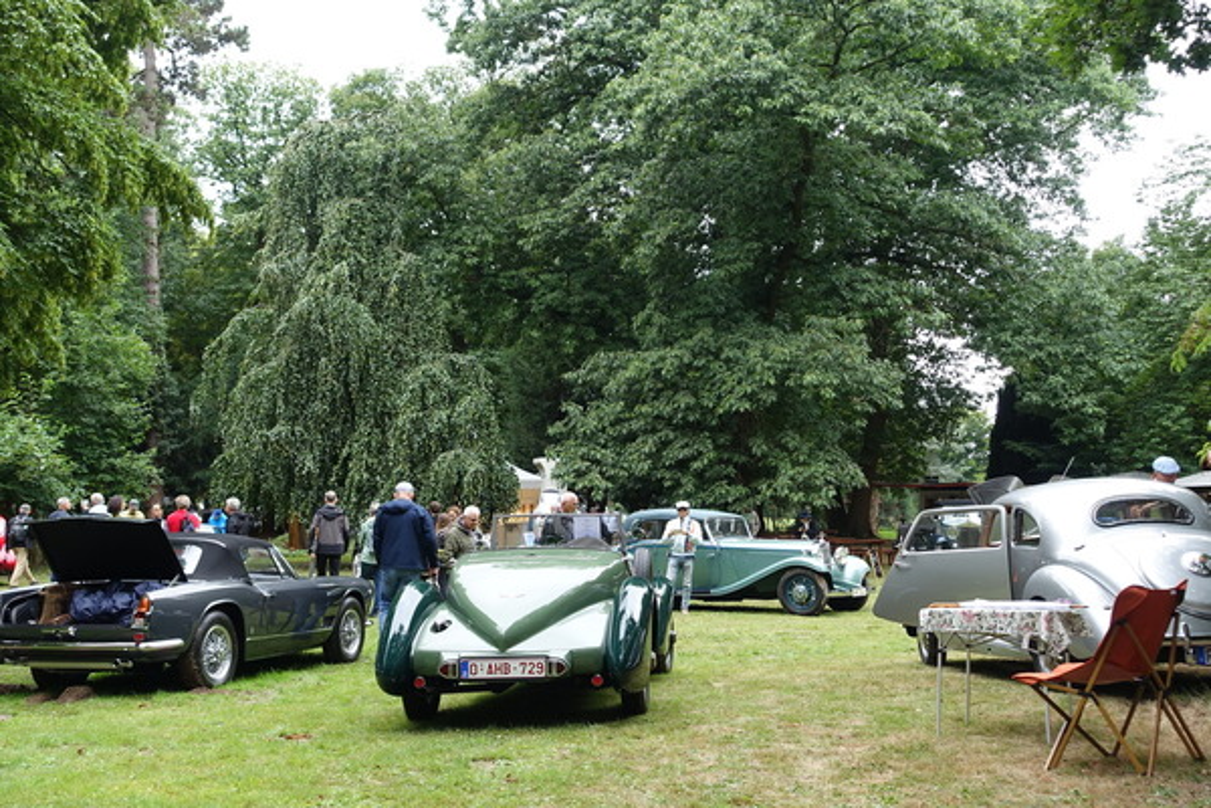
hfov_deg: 48.5
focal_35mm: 40
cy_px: 404
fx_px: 1345
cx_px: 606
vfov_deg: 33.4
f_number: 3.5
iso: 125
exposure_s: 1/80
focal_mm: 14.5
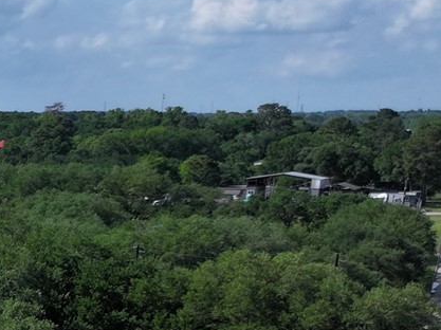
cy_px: 447
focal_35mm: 118
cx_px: -581
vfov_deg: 12.1
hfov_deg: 13.1
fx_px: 1502
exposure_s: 1/3200
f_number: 2.8
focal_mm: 12.29
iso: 130
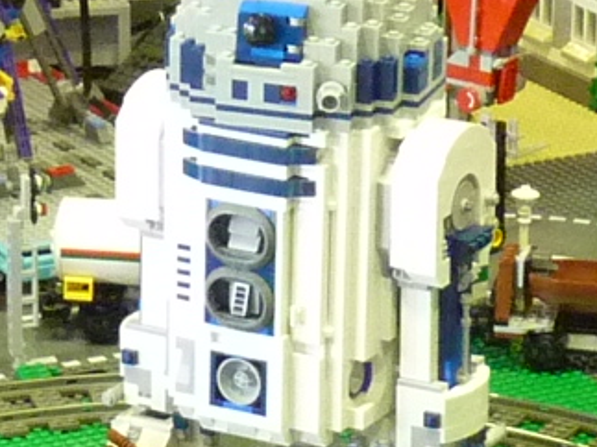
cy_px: 532
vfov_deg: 6.9
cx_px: 366
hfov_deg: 9.2
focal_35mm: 214
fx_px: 3689
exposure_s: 1/25
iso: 400
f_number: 2.8
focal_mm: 4.8
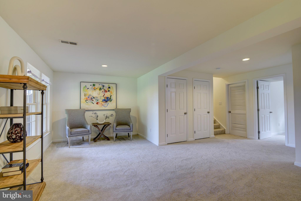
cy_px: 100
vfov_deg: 73.8
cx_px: 150
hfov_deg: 96.7
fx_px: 134
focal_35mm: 16
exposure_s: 1/8
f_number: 5.6
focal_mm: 16
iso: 200
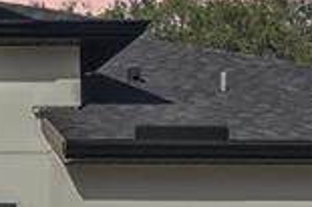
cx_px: -270
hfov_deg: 12.7
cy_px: 291
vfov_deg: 9.2
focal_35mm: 145
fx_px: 1255
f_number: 2.8
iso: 400
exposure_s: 1/2000
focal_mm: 8.38
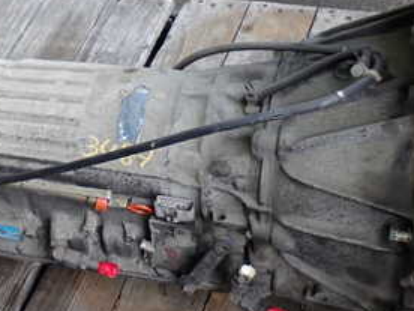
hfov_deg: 21.4
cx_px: 20
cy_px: 150
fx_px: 1064
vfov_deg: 16.6
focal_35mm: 89
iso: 250
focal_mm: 7.31
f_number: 2.8
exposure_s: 1/40
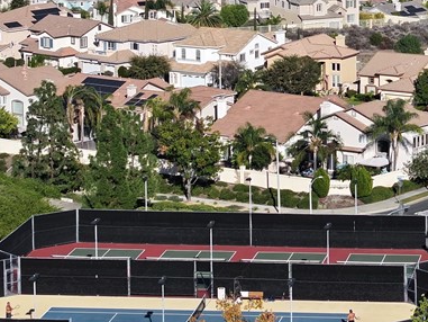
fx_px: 2325
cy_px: -56
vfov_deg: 7.8
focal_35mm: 188
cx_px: 517
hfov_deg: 10.3
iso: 100
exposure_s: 1/1600
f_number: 2.8
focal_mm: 19.35
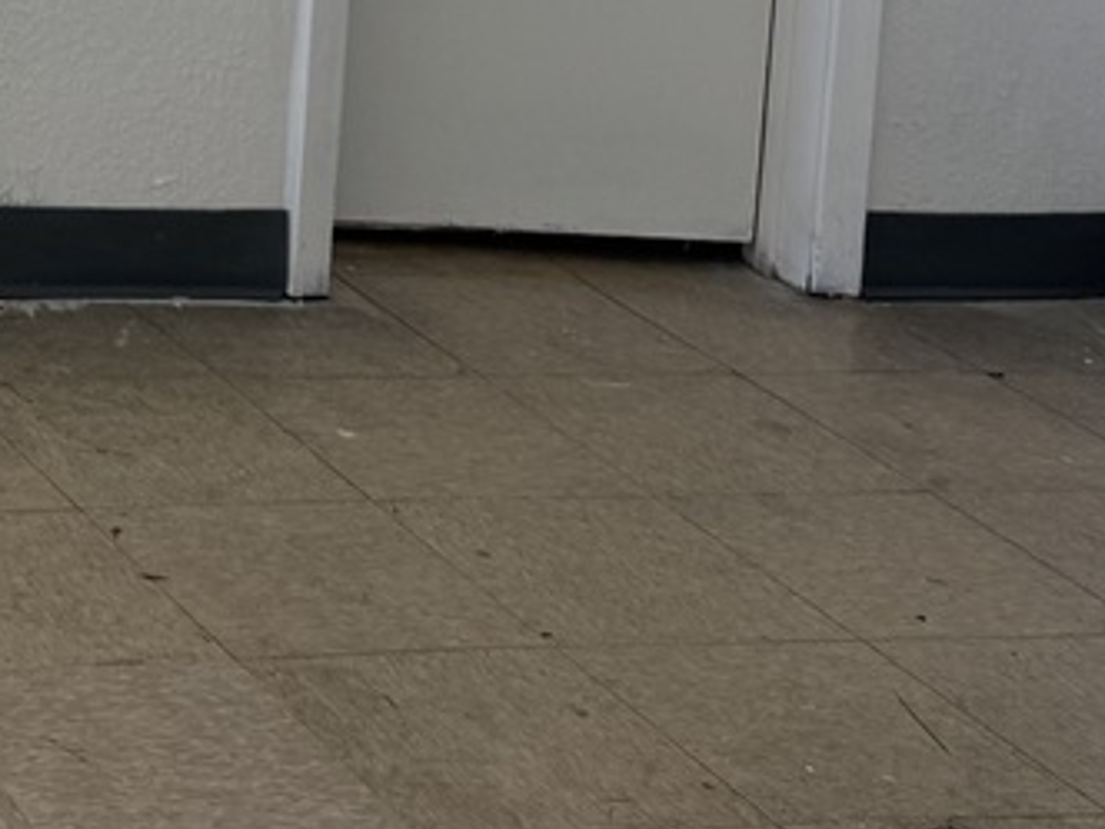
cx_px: -835
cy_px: -666
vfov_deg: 12.9
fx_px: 3320
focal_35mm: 104
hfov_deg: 16.2
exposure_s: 1/121
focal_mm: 6.76
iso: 50
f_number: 1.78
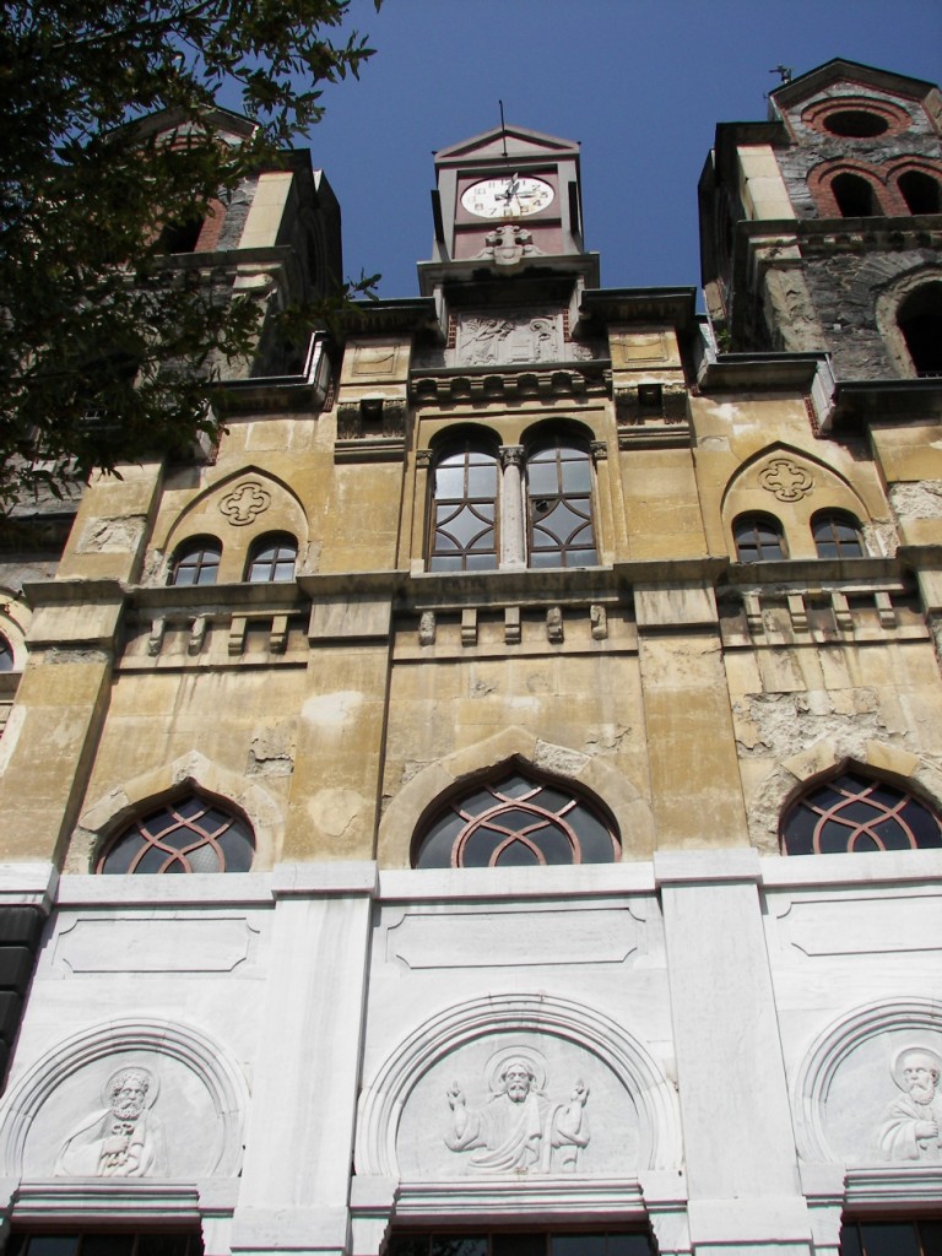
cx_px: 471
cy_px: 628
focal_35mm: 36
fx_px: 1306
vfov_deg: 51.4
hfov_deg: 39.7
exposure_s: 1/1000
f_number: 4
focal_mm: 6
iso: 50
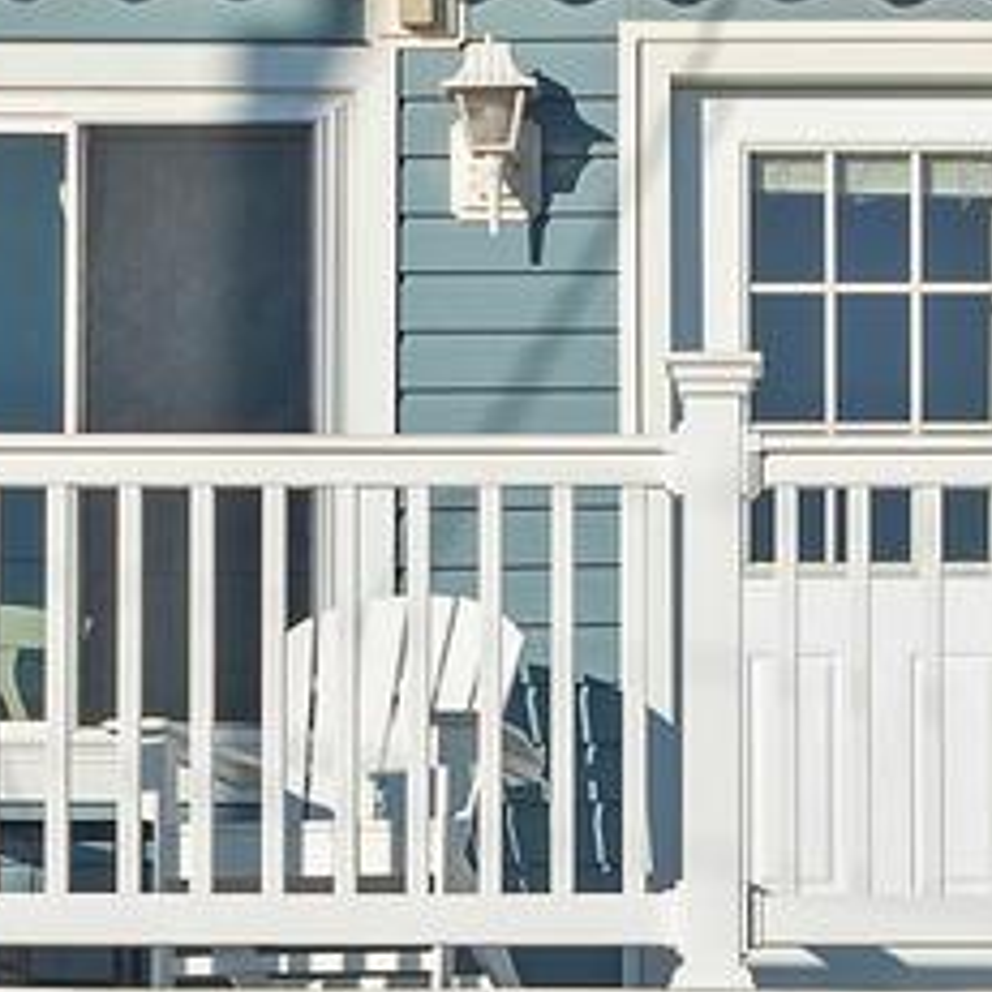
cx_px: 691
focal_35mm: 188
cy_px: 1321
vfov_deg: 9.1
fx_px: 6095
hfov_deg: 9.3
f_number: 5.6
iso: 100
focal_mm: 12.29
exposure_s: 1/160
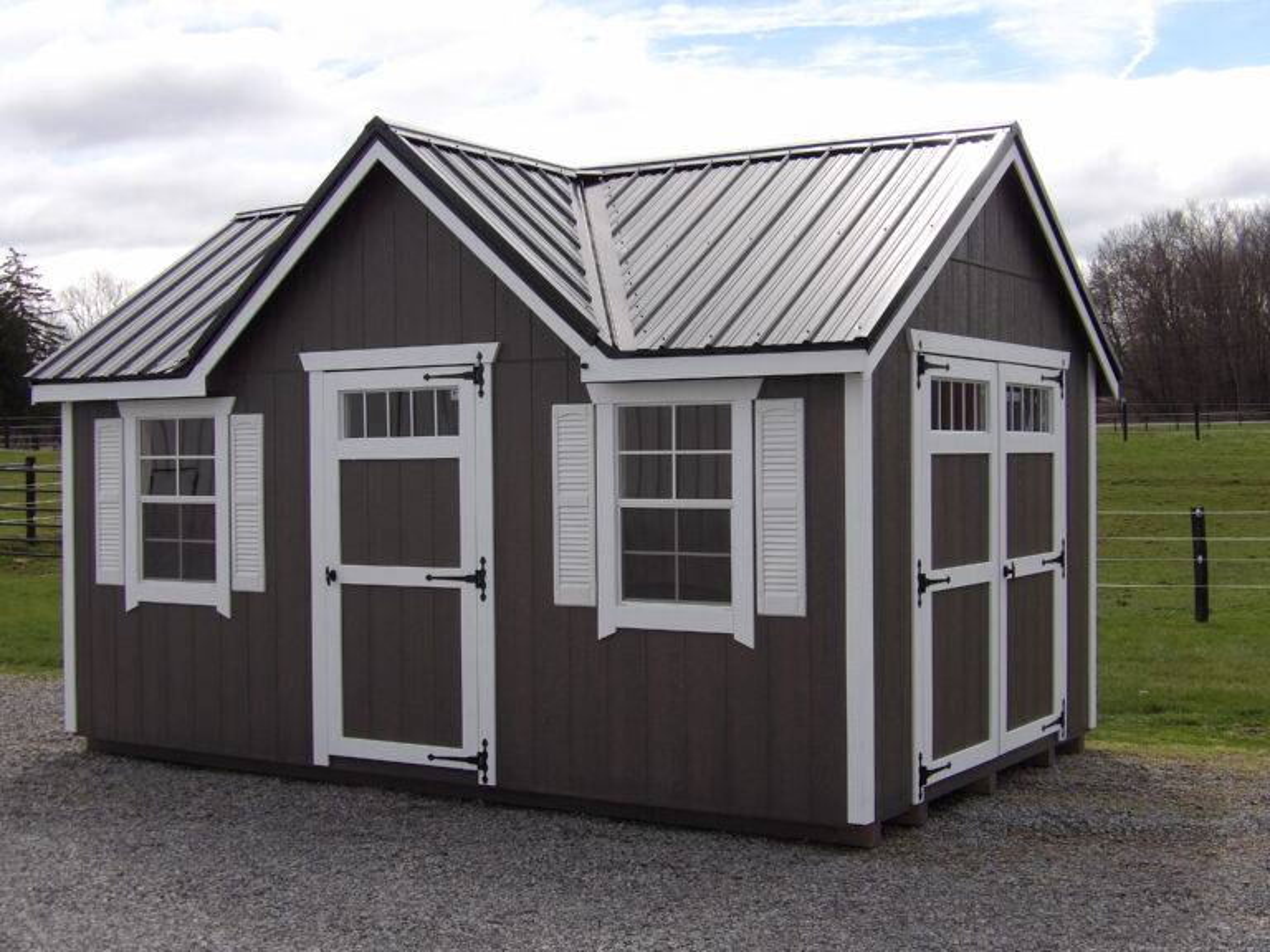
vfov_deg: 31.5
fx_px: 1688
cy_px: 476
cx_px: 635
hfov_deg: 41.2
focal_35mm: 46
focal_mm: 8.2
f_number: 3.8
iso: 100
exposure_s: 1/646
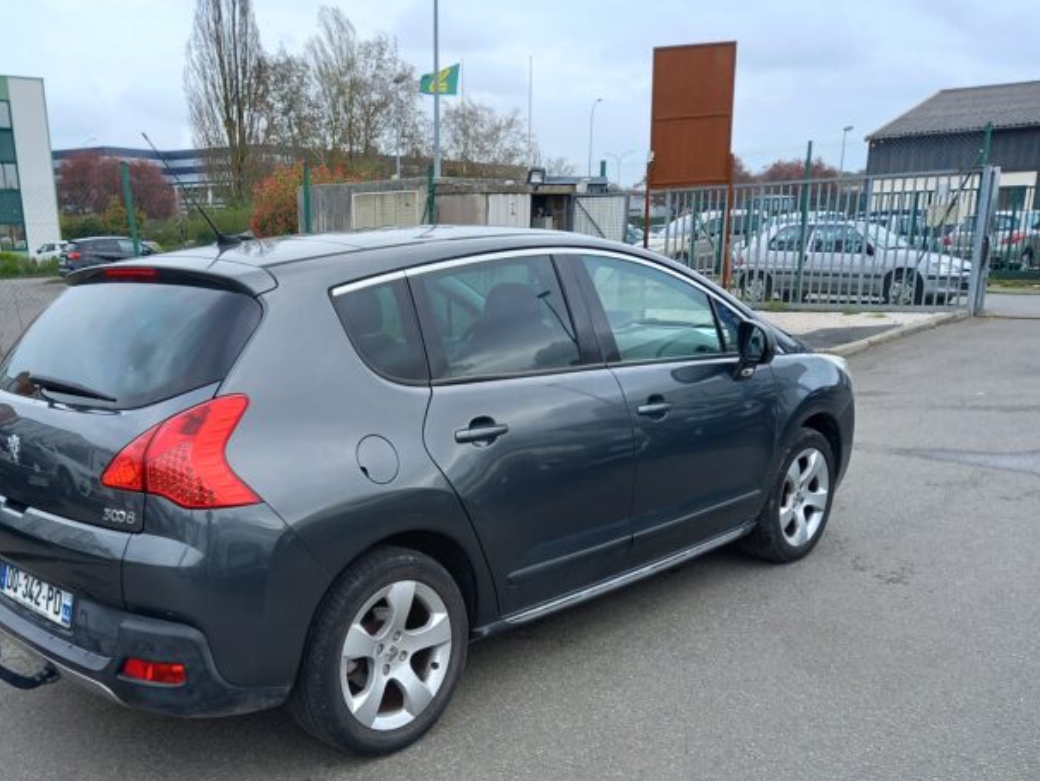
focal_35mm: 33
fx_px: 992
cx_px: 381
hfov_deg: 54.6
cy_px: 506
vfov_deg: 42.5
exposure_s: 1/165
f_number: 2
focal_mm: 4.6
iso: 25
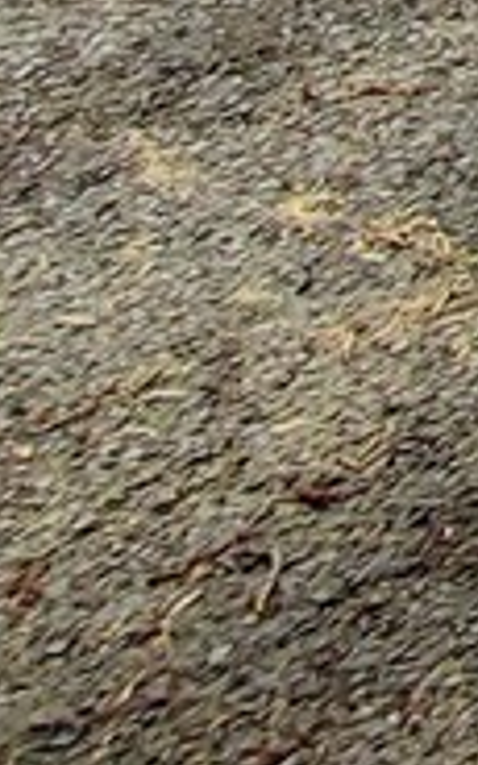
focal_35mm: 120
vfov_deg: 10.9
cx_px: 2498
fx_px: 2501
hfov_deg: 6.0
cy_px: -1567
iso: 50
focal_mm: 1.8
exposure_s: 1/801
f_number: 2.2
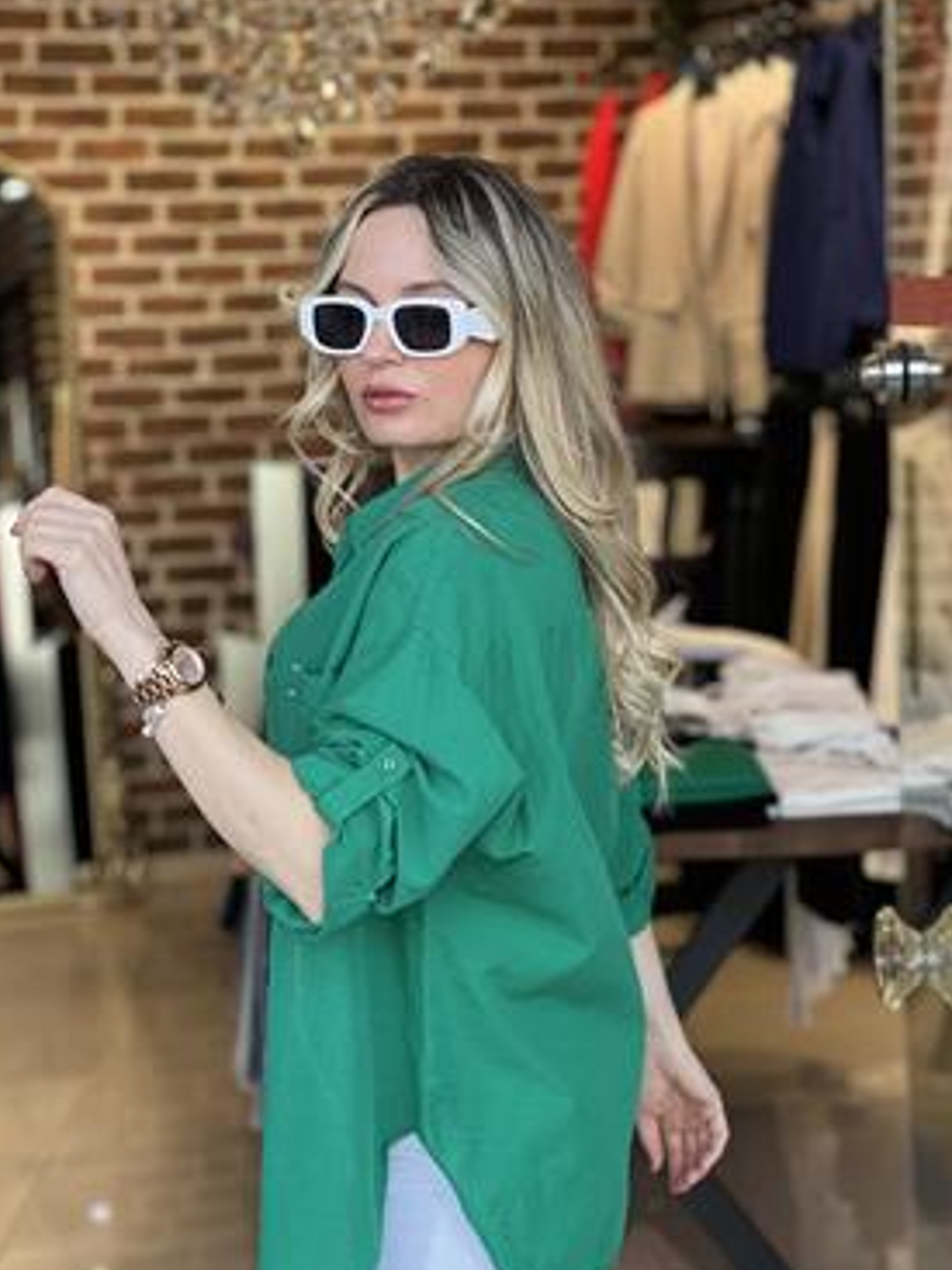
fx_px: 3302
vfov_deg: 21.8
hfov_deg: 16.4
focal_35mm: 90
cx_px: 460
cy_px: 704
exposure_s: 1/100
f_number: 2.8
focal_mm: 9
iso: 32
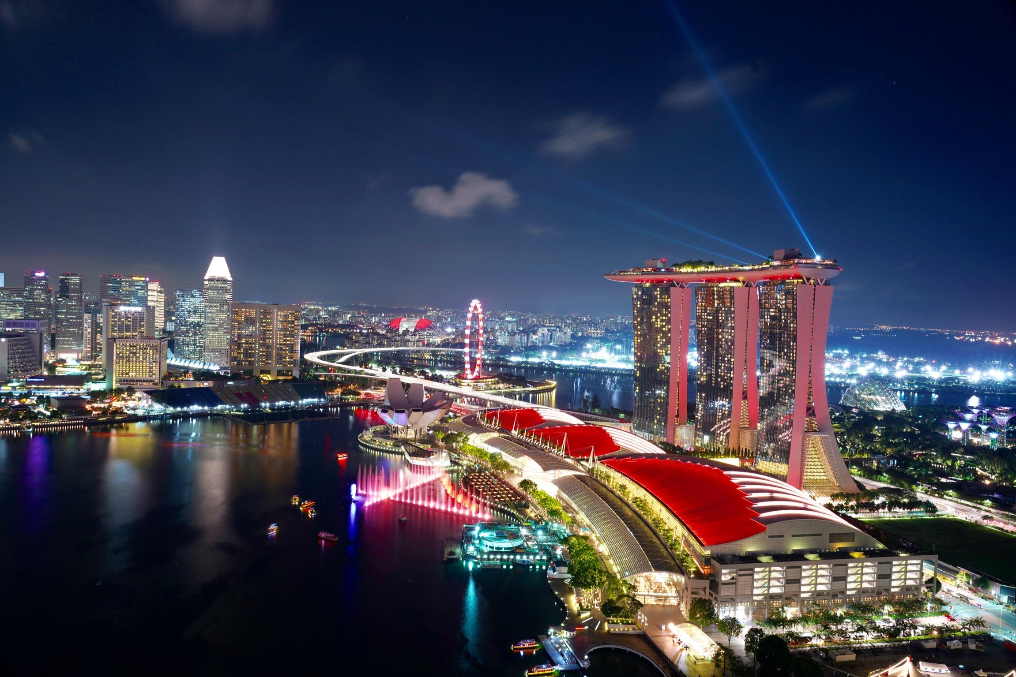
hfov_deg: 69.4
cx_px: 508
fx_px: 734
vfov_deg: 49.6
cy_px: 338
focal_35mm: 26
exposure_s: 15
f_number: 10
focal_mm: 26
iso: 200
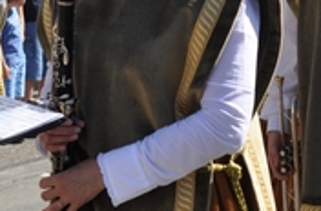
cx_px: 363
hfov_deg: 12.3
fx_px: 1457
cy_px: -64
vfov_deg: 8.2
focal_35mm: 164
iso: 400
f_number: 5.6
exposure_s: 1/1600
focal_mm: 32
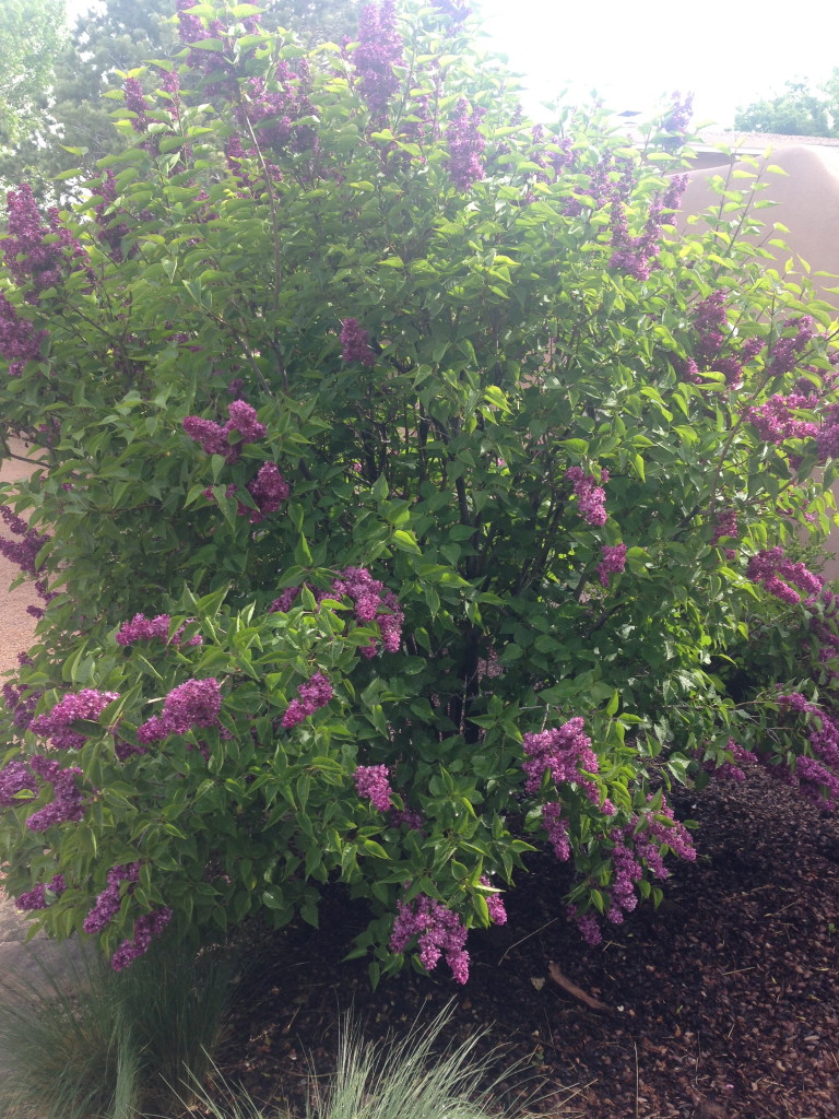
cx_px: 420
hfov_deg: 42.9
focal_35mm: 33
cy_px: 560
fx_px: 1066
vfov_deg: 55.4
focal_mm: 4.12
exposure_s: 1/213
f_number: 2.4
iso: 50
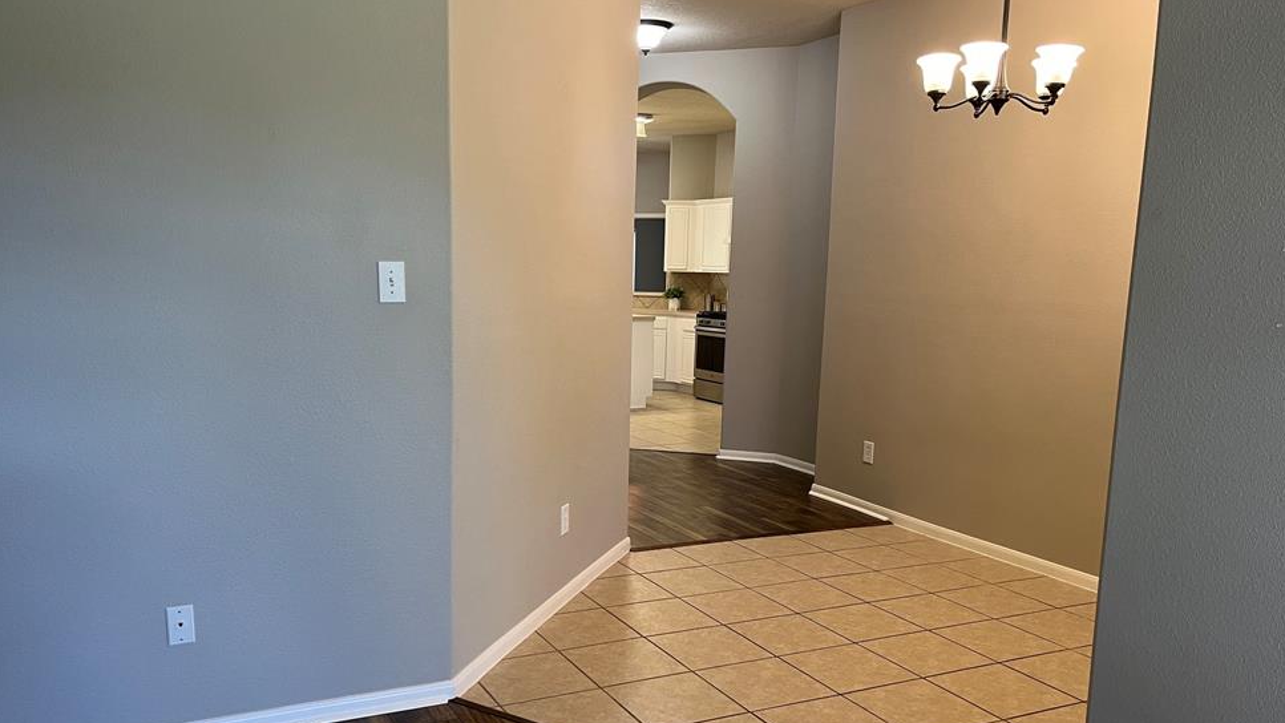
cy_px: 421
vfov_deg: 38.8
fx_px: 1022
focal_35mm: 30
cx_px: 609
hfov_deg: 64.3
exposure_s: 1/60
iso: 100
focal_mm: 5.1
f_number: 1.6
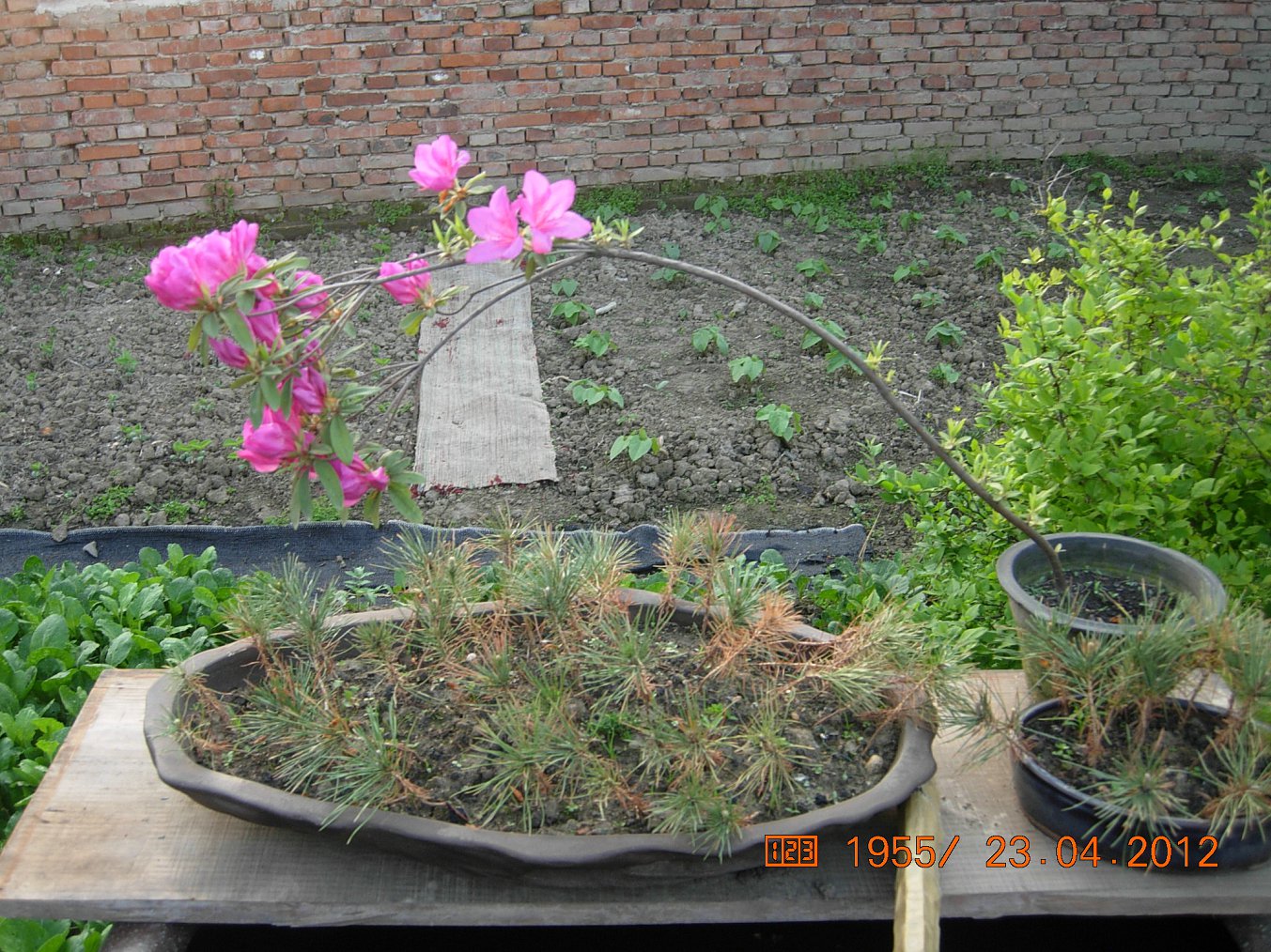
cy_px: 476
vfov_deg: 35.1
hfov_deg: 45.8
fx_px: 1505
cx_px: 636
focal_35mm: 41
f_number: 2.9
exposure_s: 1/41.4
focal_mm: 8.5
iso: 50
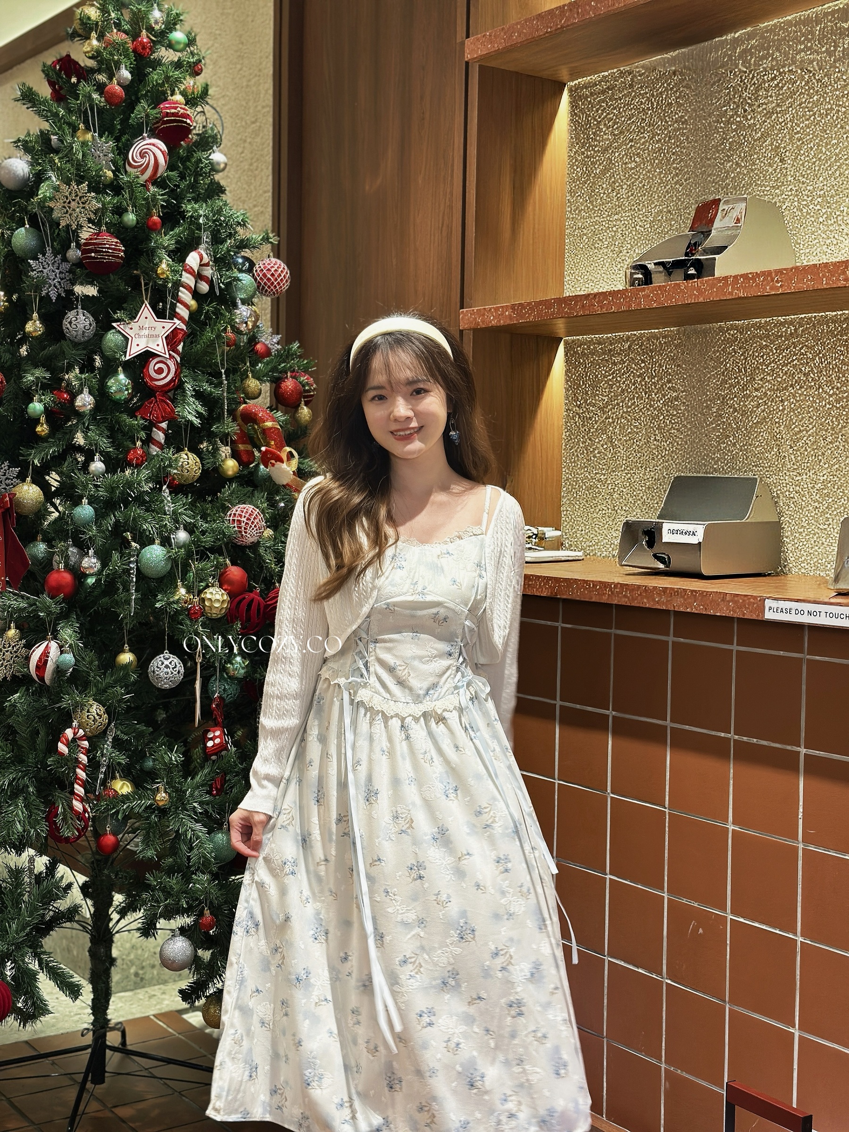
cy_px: 566
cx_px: 424
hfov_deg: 30.3
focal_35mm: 48
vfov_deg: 39.7
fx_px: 1570
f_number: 1.78
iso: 100
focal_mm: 6.86
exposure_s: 1/50
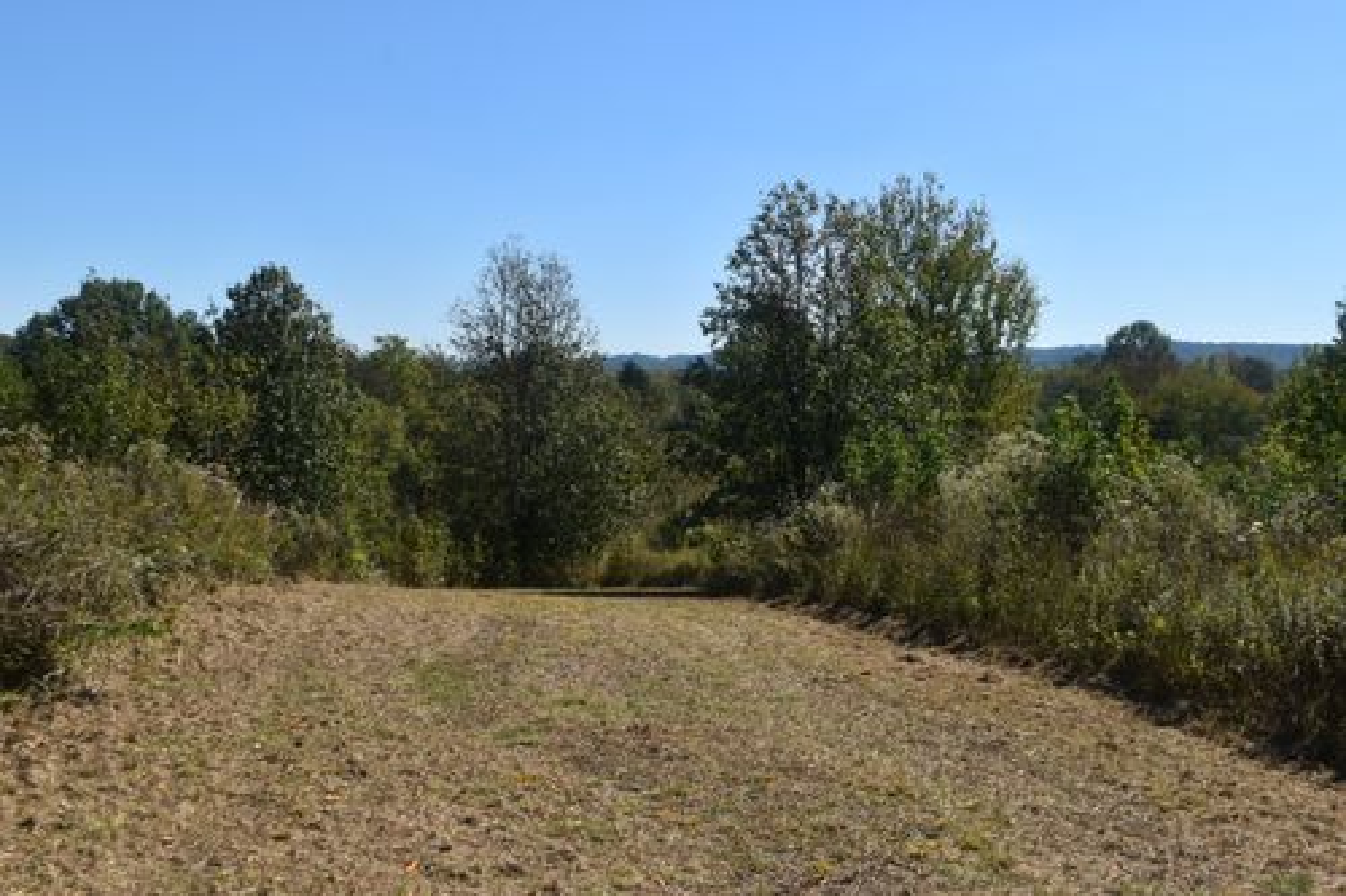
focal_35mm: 36
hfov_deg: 53.1
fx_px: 1345
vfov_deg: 36.8
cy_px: 448
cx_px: 673
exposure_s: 1/400
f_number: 10
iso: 200
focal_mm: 24
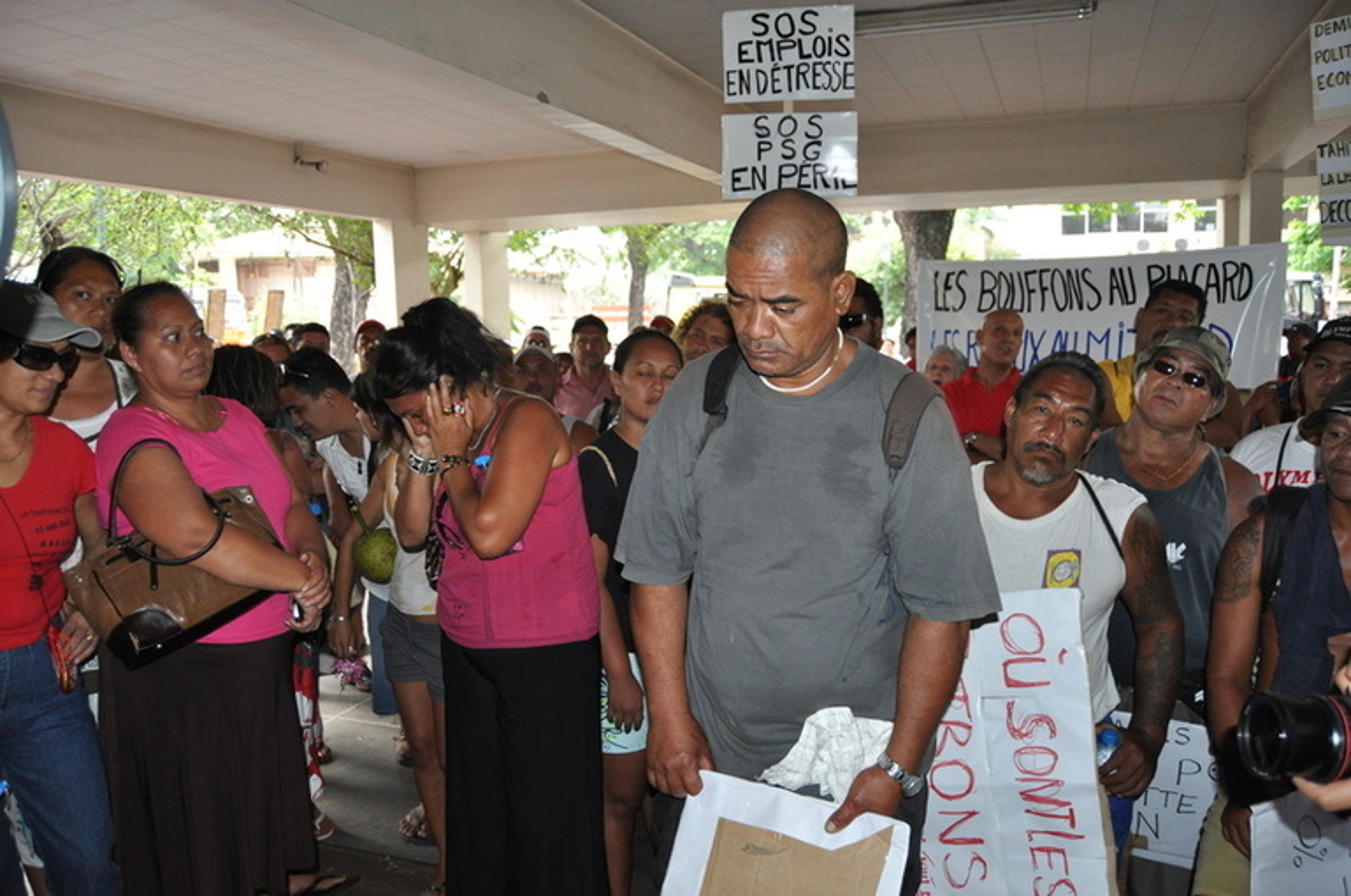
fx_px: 1012
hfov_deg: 67.5
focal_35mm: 27
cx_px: 676
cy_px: 448
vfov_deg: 47.8
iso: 800
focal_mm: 18
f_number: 3.5
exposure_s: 1/60
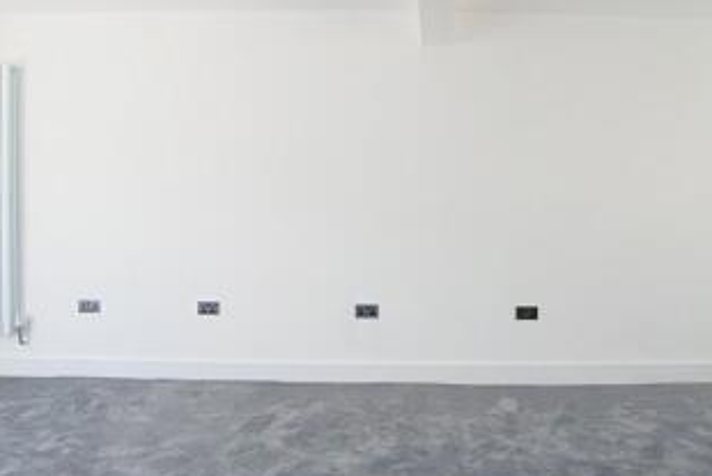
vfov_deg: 55.0
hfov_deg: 75.1
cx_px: 432
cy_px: 208
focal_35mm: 23
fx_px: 455
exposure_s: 1/160
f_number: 4
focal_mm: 10
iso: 200
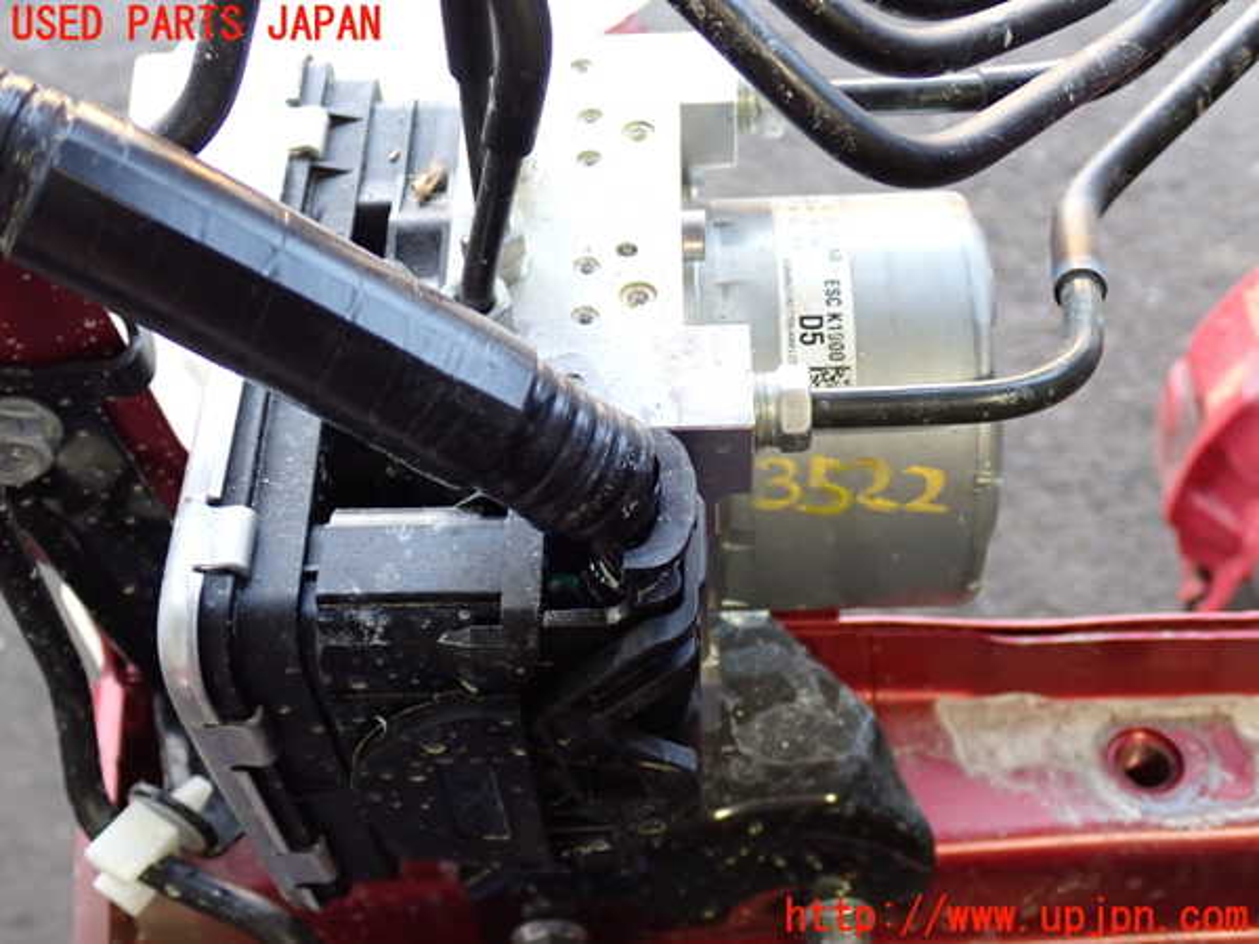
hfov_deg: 42.9
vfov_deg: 32.9
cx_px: 630
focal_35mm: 44
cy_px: 472
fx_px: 1600
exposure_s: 1/40
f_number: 2.9
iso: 500
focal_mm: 7.84
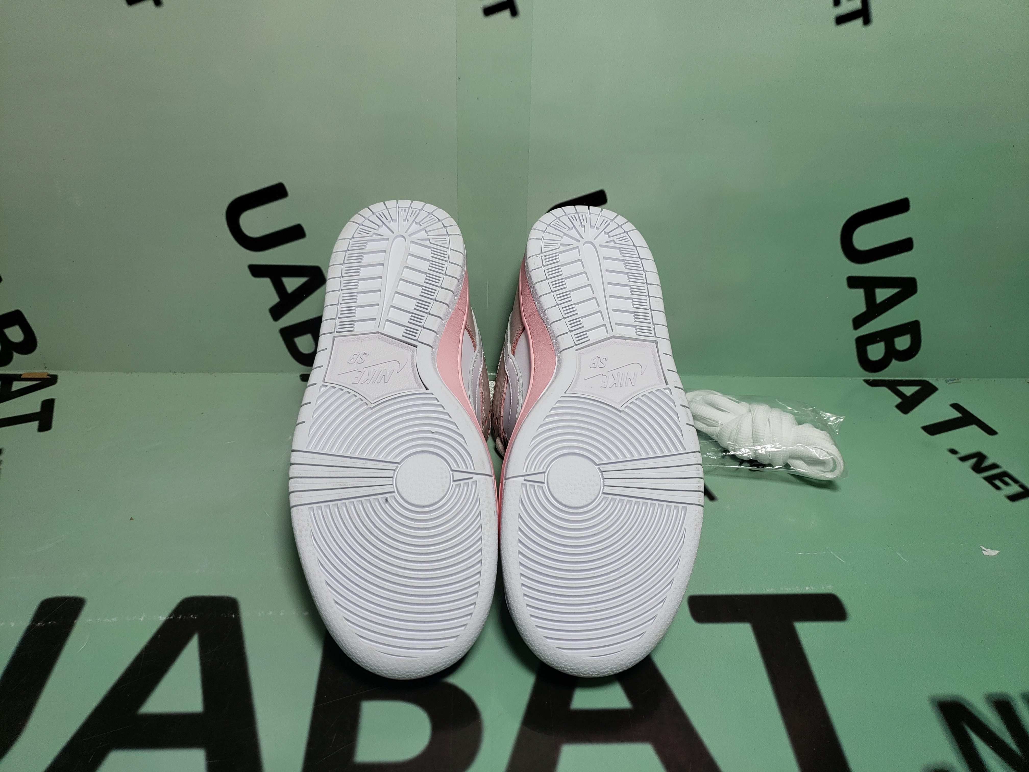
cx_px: 514
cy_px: 386
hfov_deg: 67.3
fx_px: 773
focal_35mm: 26
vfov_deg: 53.1
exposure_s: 1/603
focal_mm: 4.3
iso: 50
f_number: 1.5
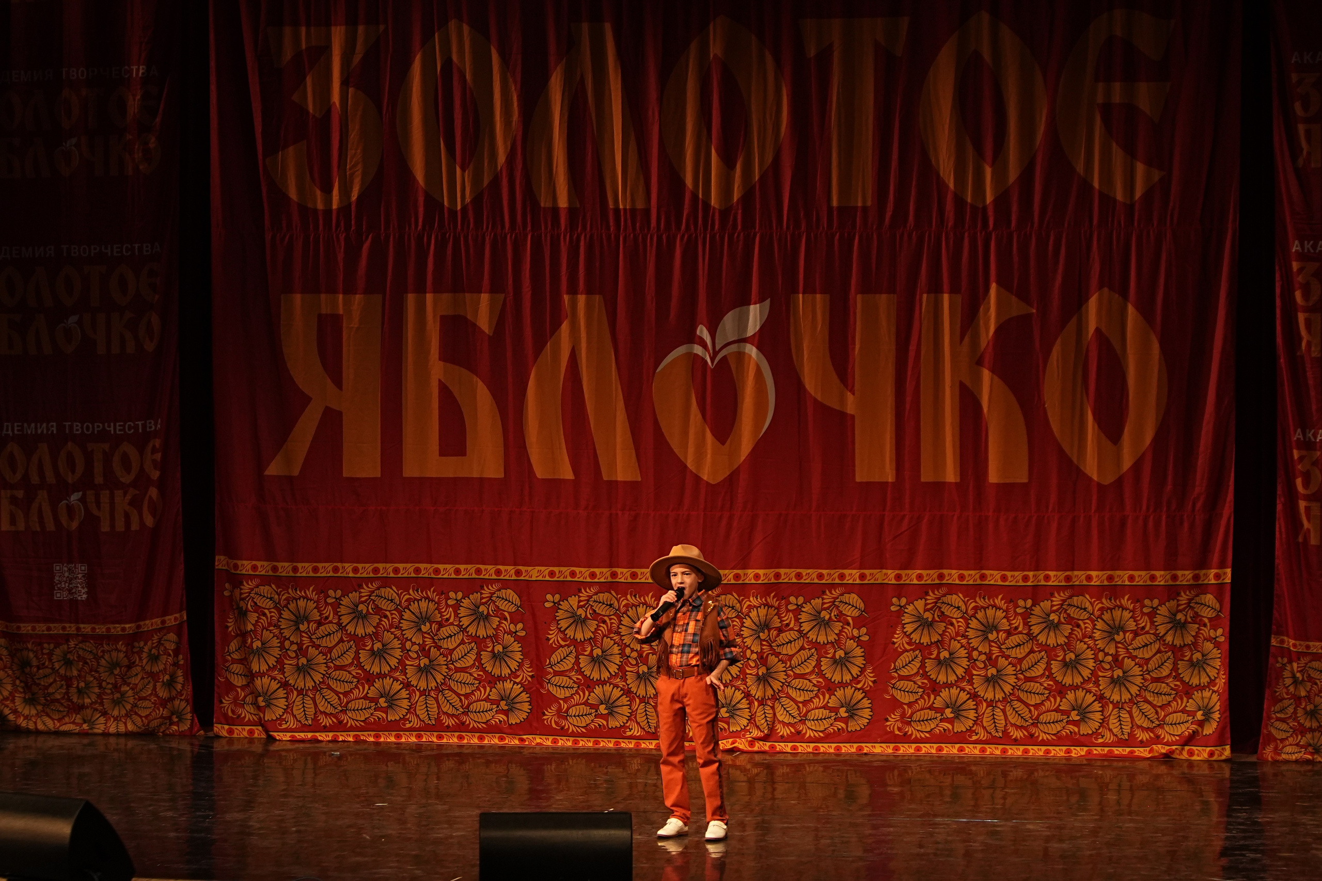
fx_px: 3856
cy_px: 440
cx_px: 661
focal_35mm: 105
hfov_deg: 19.5
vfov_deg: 13.0
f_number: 2.8
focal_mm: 70
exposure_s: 1/400
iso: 1250
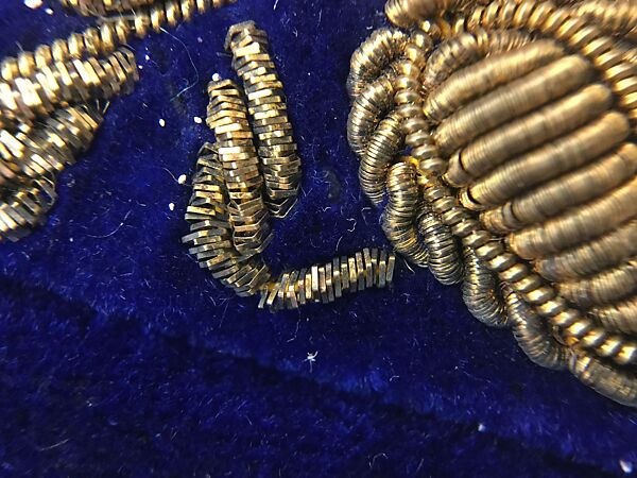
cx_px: 318
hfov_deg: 58.4
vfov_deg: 45.4
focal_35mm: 31
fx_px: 570
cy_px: 239
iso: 200
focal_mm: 3.3
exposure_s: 1/17
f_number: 2.4
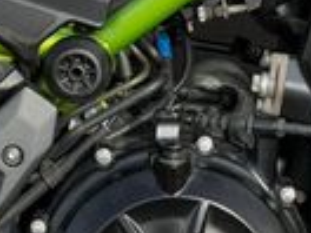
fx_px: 2084
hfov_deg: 8.5
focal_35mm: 232
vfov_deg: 6.4
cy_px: 172
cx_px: 191
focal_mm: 6.76
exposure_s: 1/2667
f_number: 1.78
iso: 100
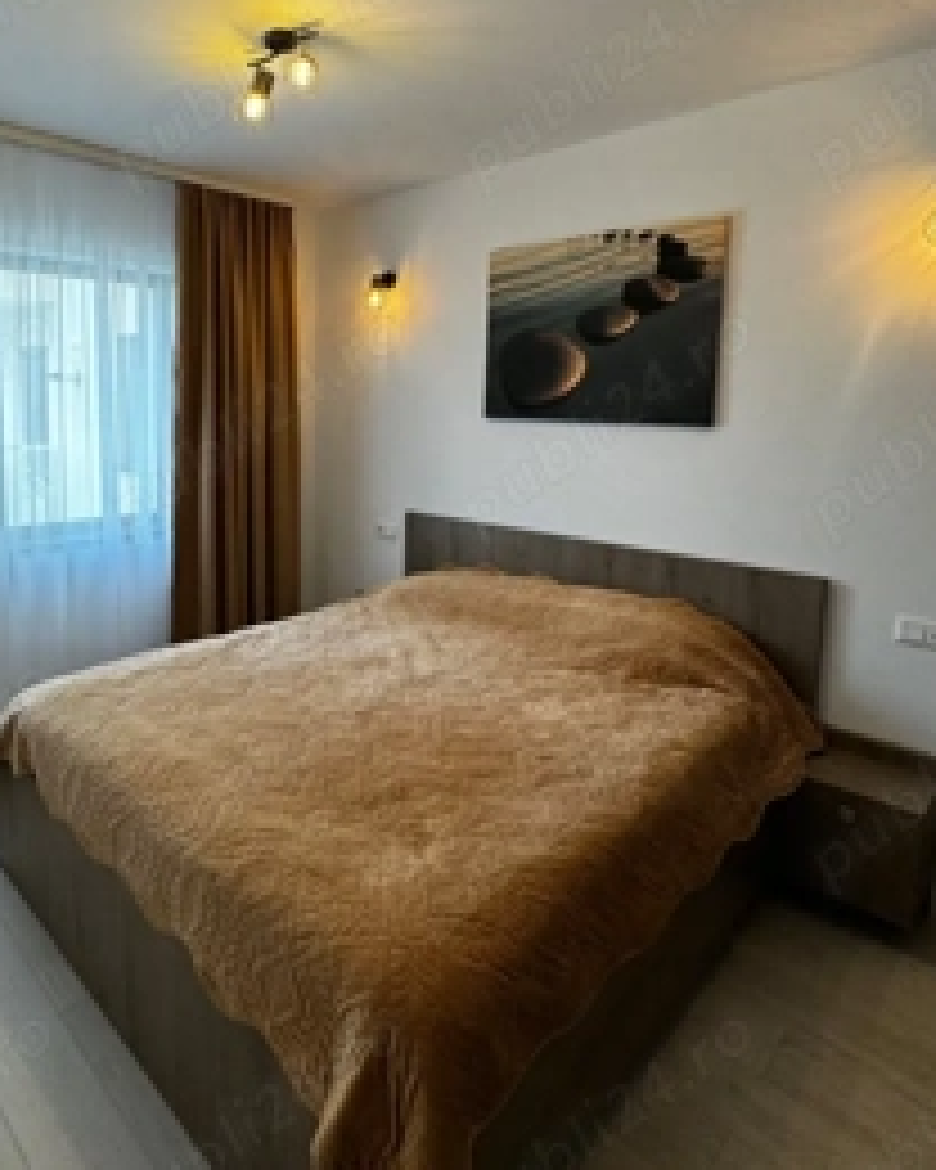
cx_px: 346
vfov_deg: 76.9
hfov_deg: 64.5
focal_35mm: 21
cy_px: 477
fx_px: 727
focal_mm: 2.22
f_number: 2.2
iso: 100
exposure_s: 1/100
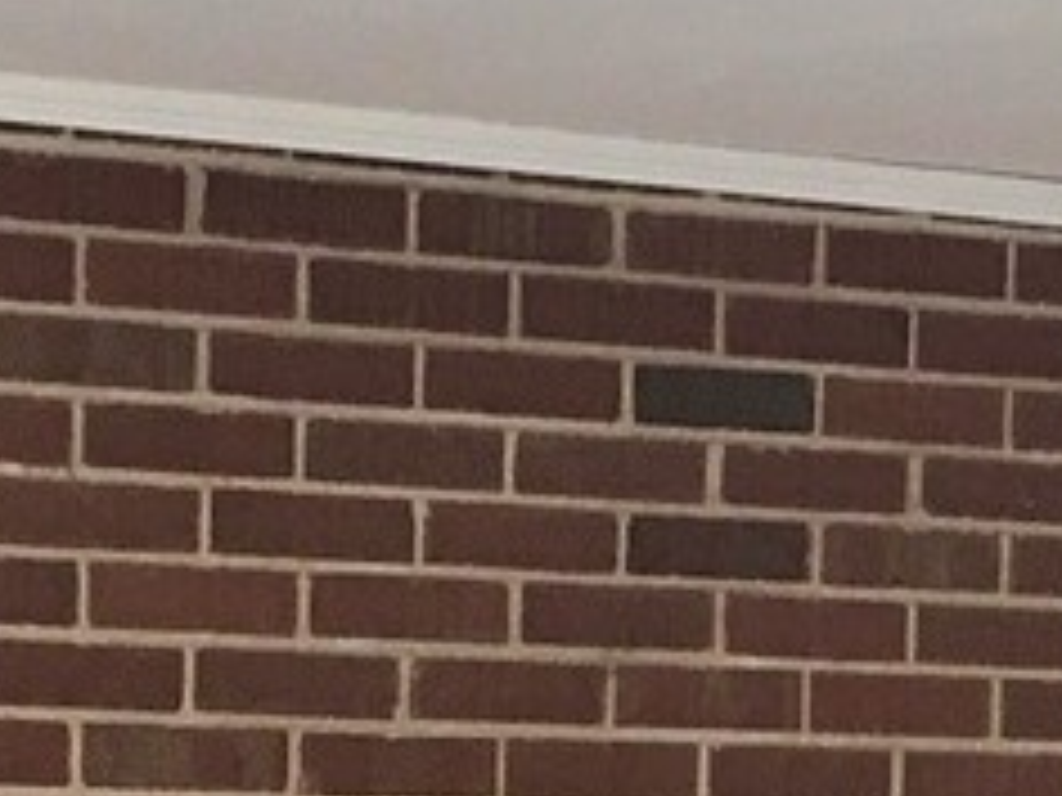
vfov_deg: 8.0
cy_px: 1525
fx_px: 5430
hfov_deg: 11.2
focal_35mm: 177
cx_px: 760
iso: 25
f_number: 2.2
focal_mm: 4.15
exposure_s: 1/30
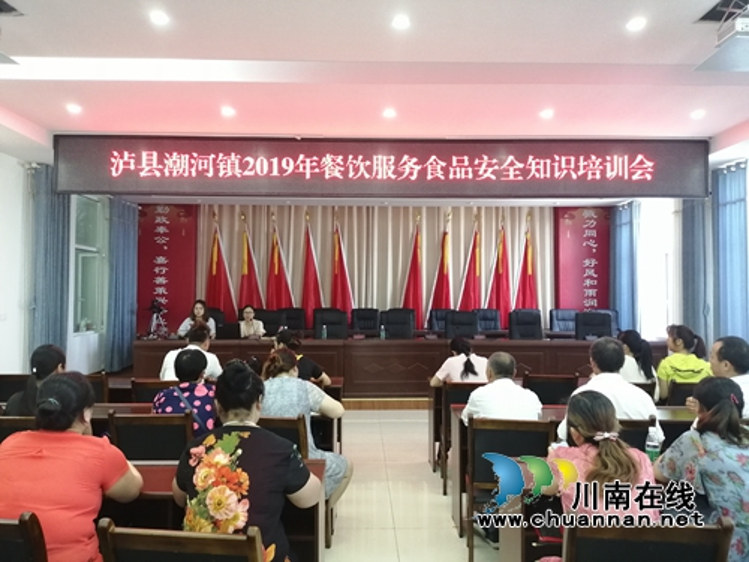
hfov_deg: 65.3
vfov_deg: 51.4
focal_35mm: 27
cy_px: 281
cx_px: 374
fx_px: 584
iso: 320
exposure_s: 1/33.3
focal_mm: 3.88
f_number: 1.8
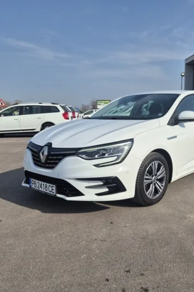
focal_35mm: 33
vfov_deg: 57.2
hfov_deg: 39.3
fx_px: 267
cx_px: 135
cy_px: 146
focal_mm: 5.4
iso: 25
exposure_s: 1/3128
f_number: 1.8
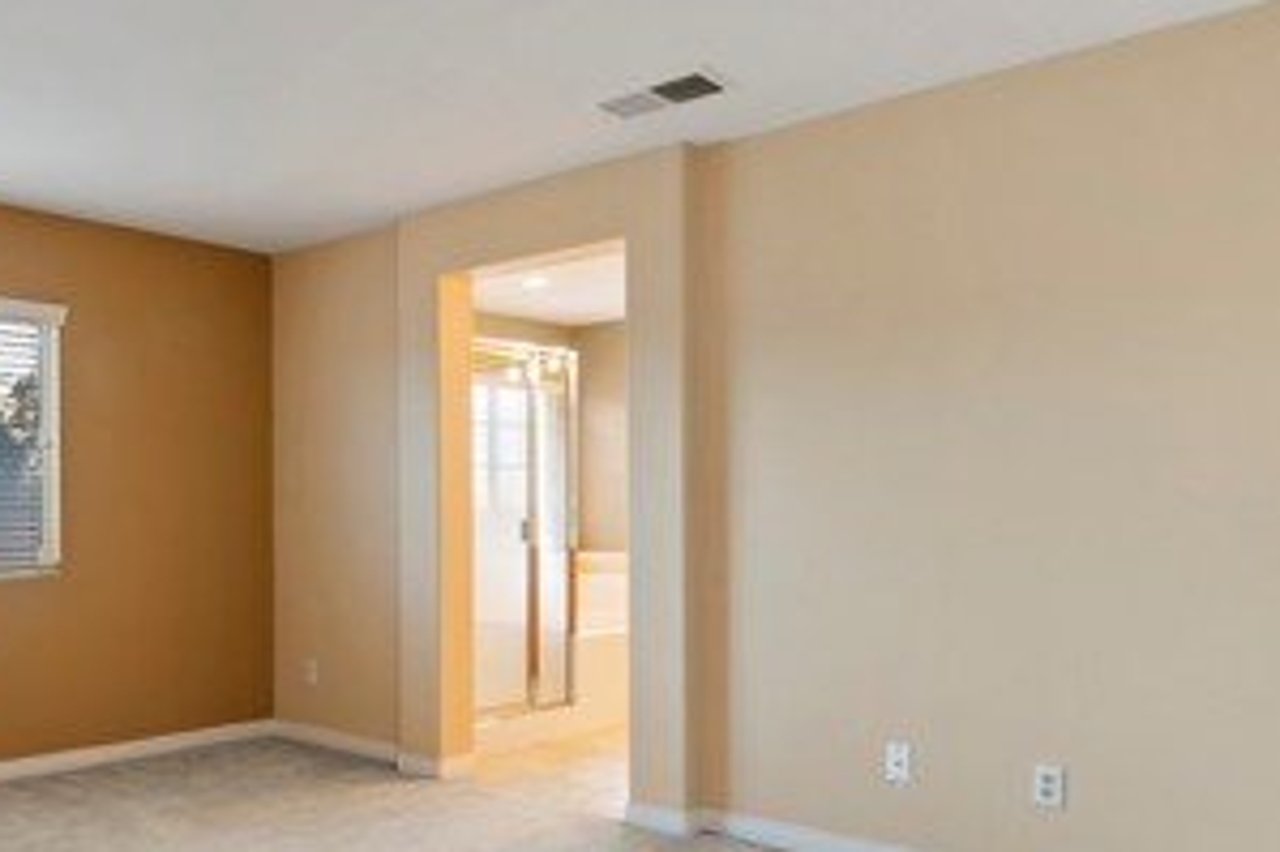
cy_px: 535
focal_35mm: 30
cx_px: 283
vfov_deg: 43.2
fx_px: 1066
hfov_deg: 57.9
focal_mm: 14
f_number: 10
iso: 500
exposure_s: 1/3
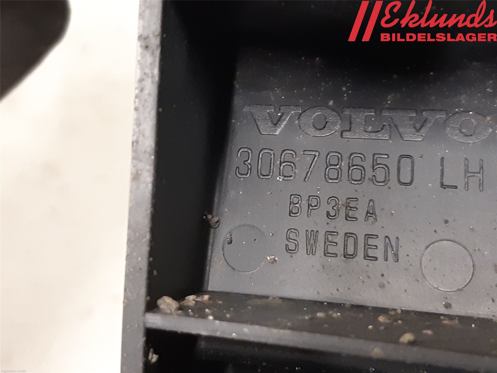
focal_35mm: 26
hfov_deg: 67.3
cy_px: 186
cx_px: 248
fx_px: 373
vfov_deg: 53.1
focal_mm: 3.93
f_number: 1.7
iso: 320
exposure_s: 1/25
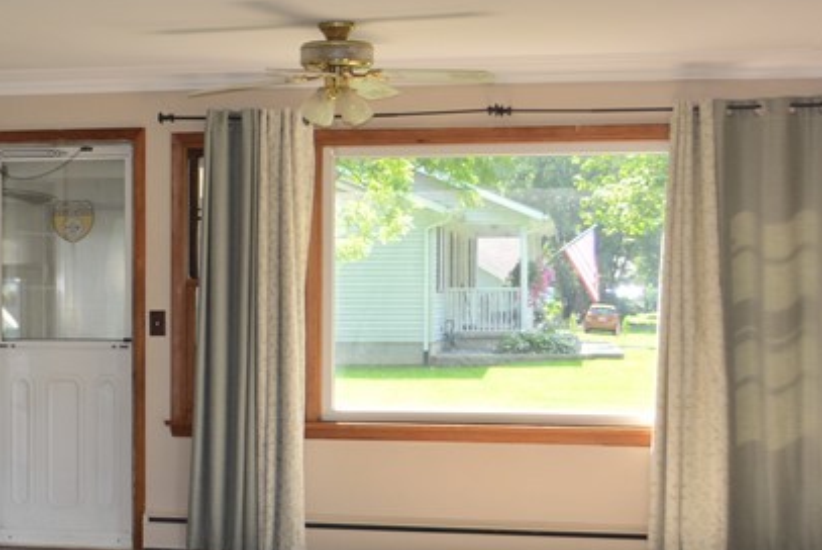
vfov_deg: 15.5
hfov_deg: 22.5
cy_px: 330
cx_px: 57
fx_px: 2011
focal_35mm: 88
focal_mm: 22
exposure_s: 1/200
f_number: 3.8
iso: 200
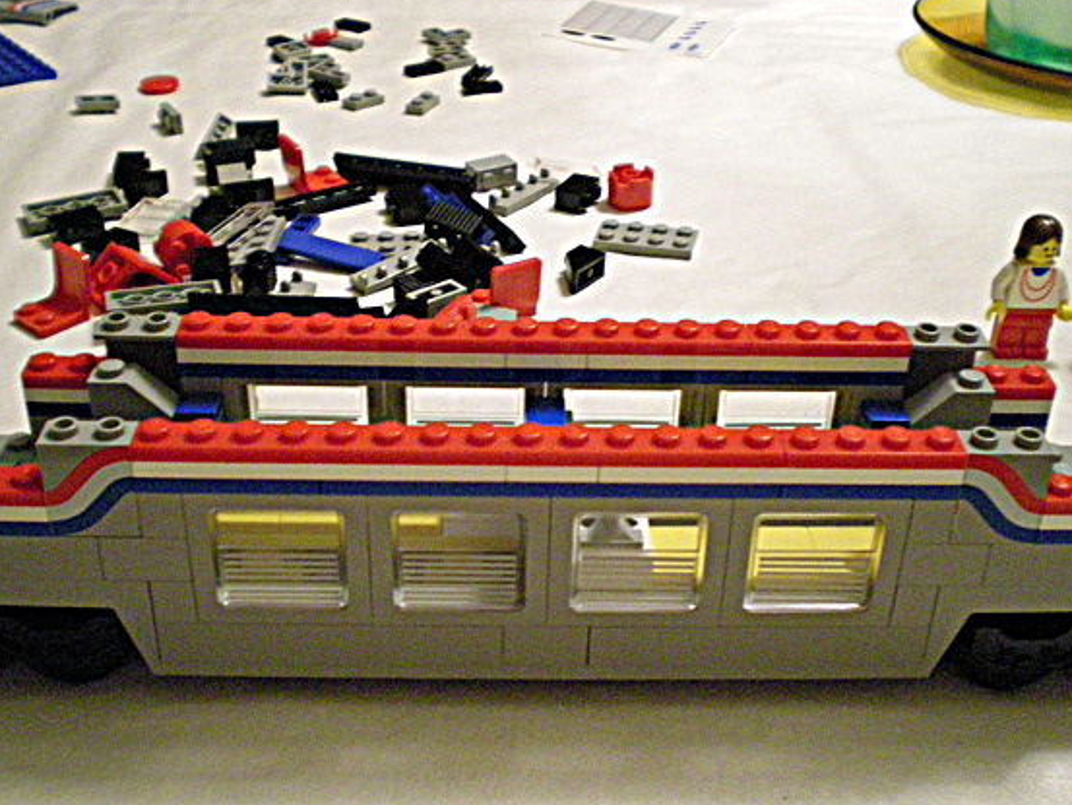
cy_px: 421
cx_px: 525
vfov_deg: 32.9
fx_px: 1363
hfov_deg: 42.9
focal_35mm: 44
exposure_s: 1/36
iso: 800
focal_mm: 6.3
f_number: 3.1
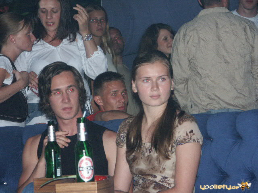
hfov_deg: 13.9
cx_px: 129
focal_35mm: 142
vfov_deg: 10.4
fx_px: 1058
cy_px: 96
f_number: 3.5
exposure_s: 1/125
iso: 200
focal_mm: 35.87
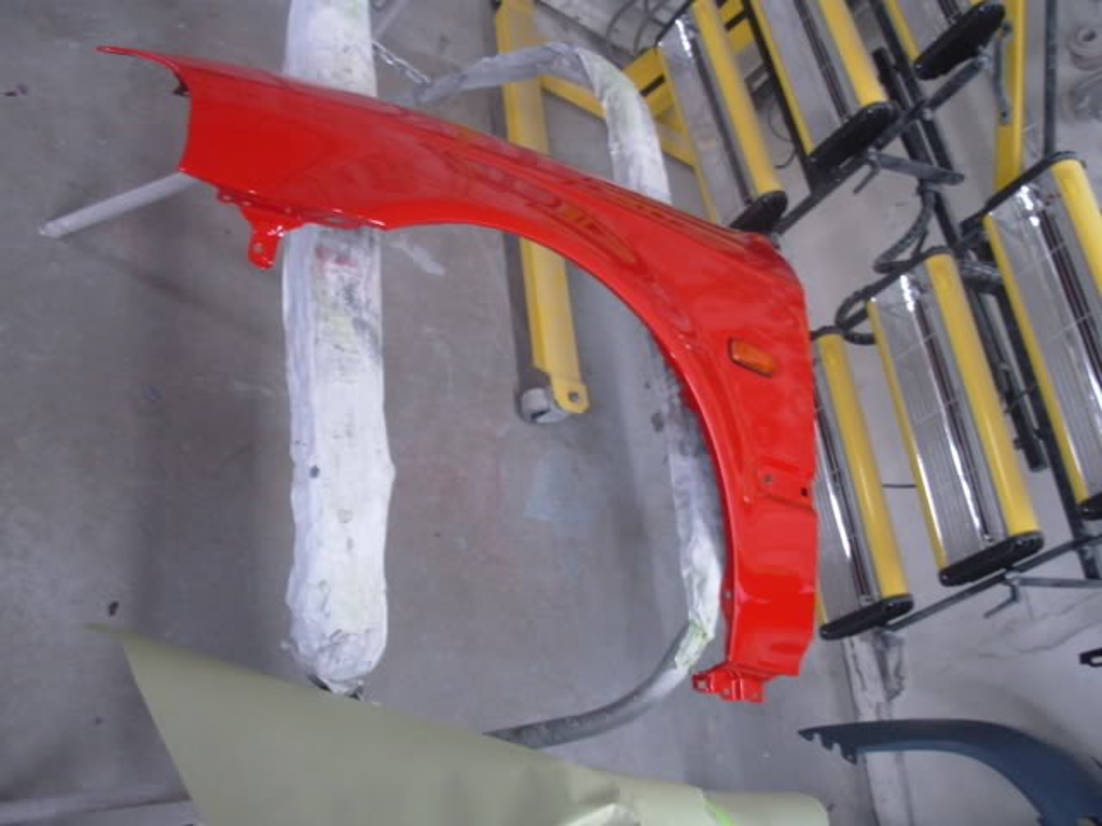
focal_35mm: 38
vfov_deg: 37.7
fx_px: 1210
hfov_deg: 49.0
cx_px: 551
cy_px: 413
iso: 159
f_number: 2.9
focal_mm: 6.3
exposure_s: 1/14.7
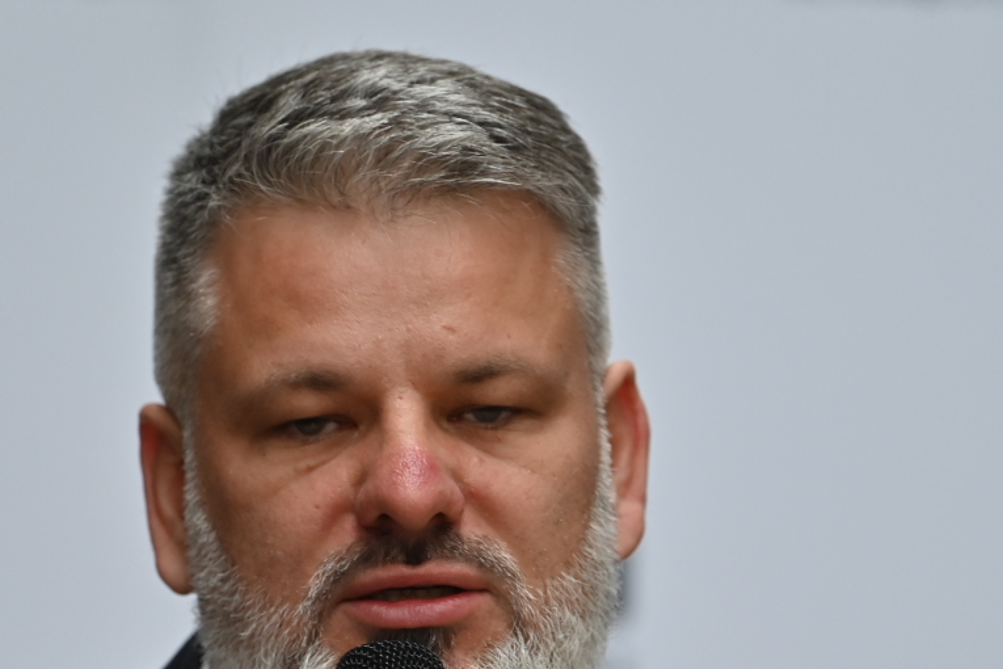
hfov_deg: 5.4
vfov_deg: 3.6
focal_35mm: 381
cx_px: 465
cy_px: 534
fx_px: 10614
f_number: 2.8
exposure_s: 1/200
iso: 400
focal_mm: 180
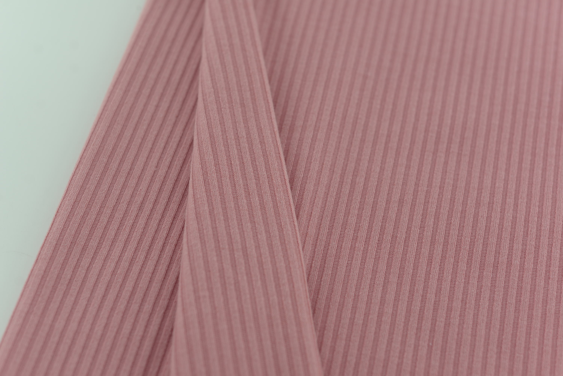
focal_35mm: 50
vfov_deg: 27.0
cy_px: 188
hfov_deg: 39.6
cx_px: 282
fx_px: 782
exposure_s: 1/200
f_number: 3.5
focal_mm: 50
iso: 100
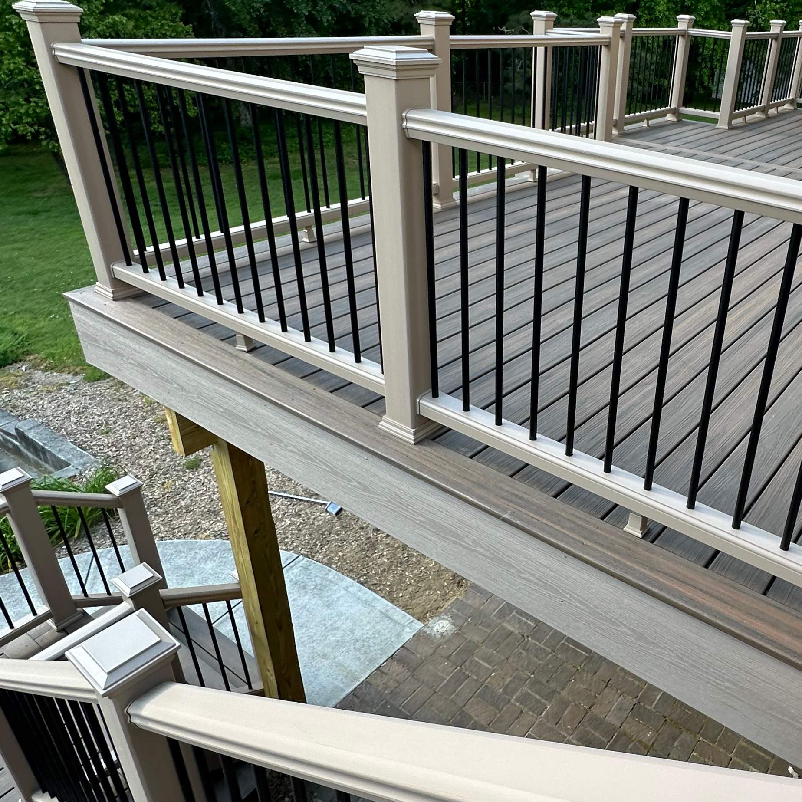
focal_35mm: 27
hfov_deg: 56.7
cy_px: 362
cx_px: 581
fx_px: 708
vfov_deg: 59.0
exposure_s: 1/205
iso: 40
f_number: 2.2
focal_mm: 2.22
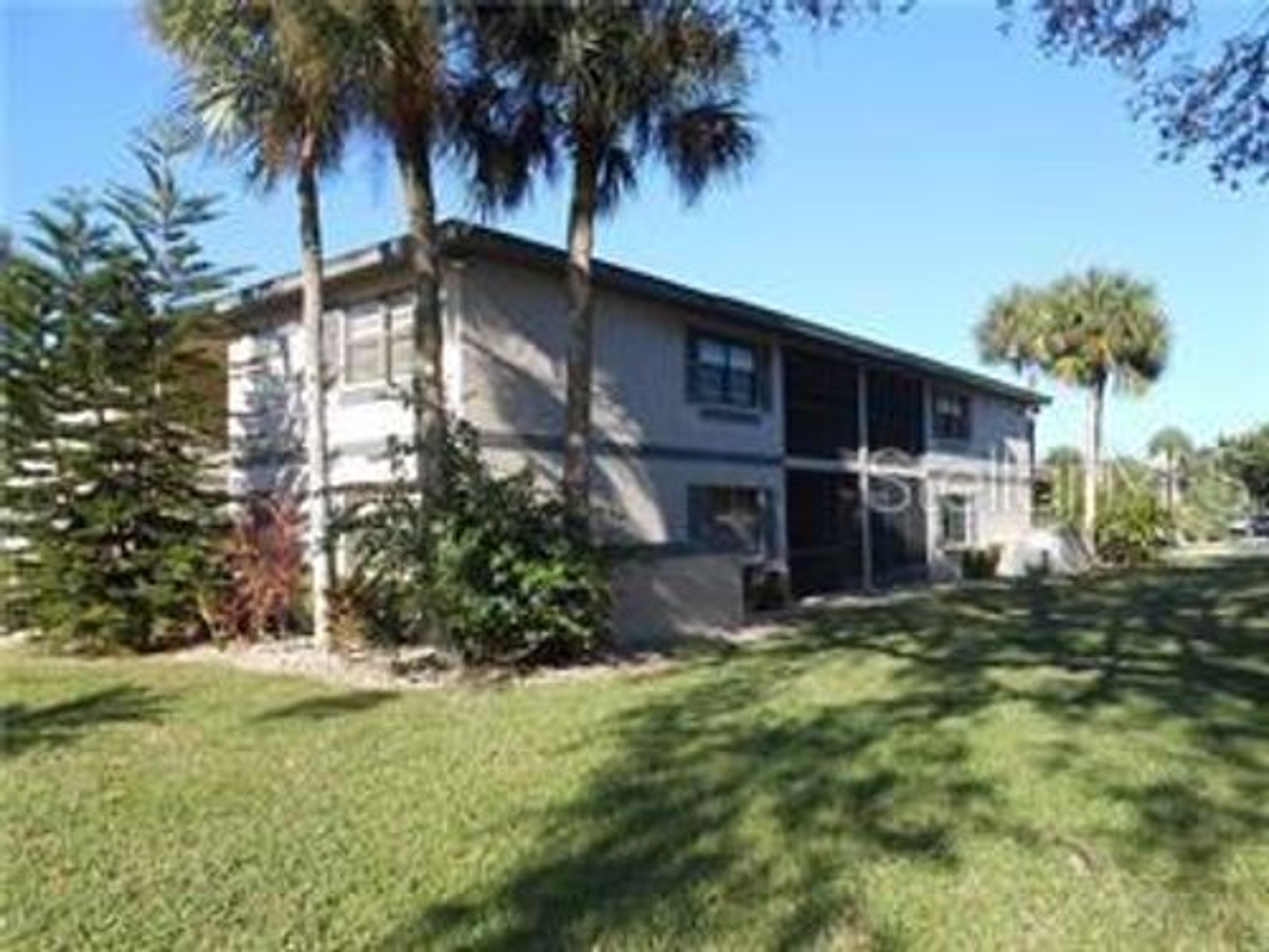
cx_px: 634
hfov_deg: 67.3
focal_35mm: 26
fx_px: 953
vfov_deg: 53.1
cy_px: 476
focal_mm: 4.6
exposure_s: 1/400
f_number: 3.5
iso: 80
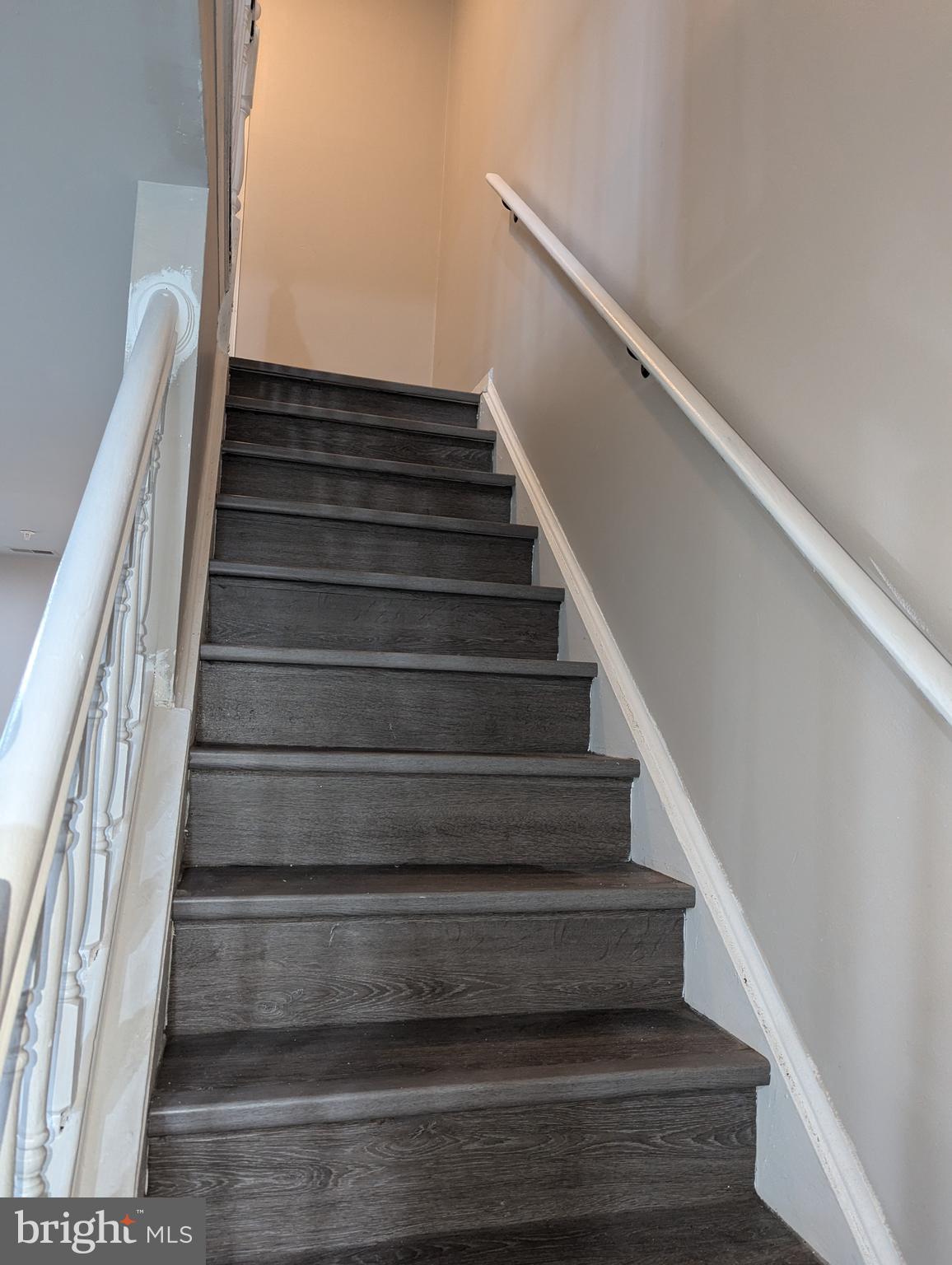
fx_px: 878
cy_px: 632
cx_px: 476
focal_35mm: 24
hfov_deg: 56.9
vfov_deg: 71.5
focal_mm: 6.81
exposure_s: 1/30
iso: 357
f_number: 1.85
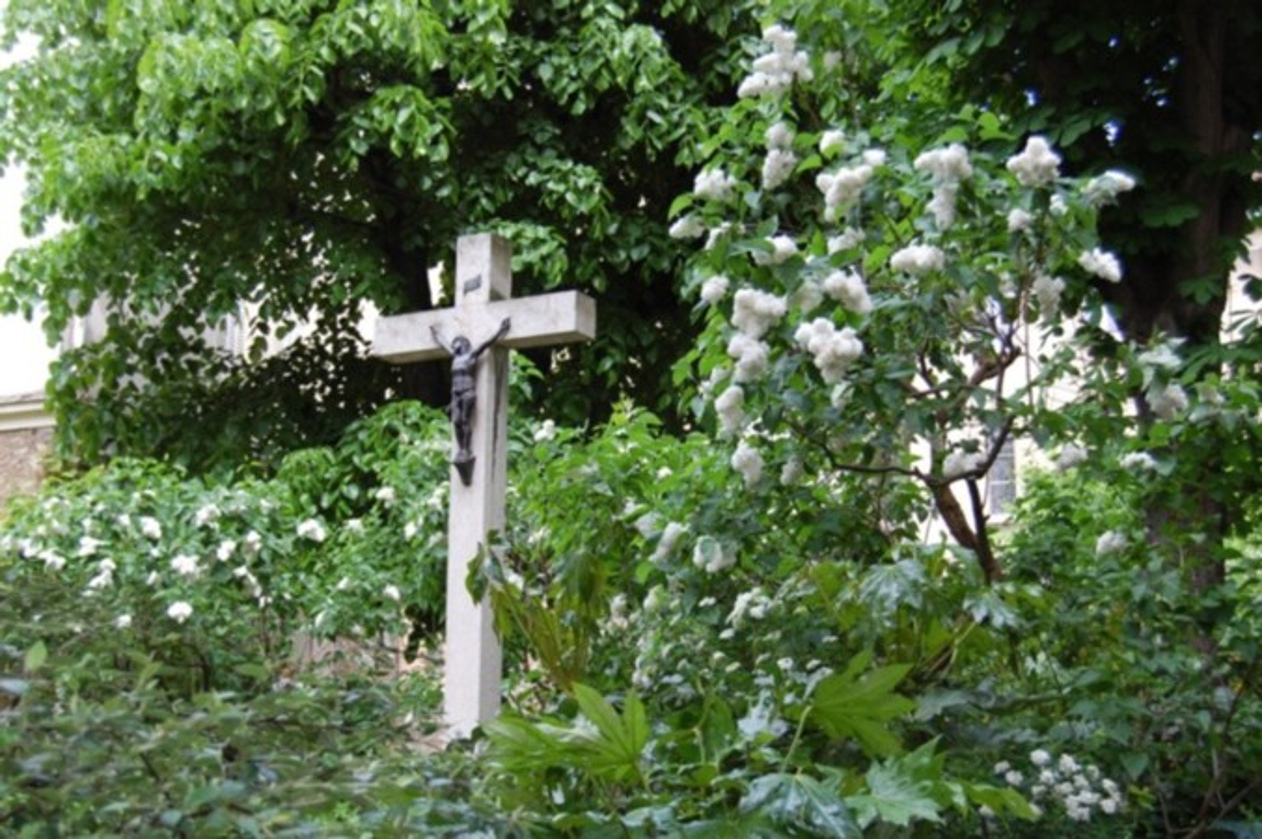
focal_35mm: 48
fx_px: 1681
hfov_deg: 41.1
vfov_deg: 28.0
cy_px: 420
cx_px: 631
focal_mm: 32
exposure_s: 1/125
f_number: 5.6
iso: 200
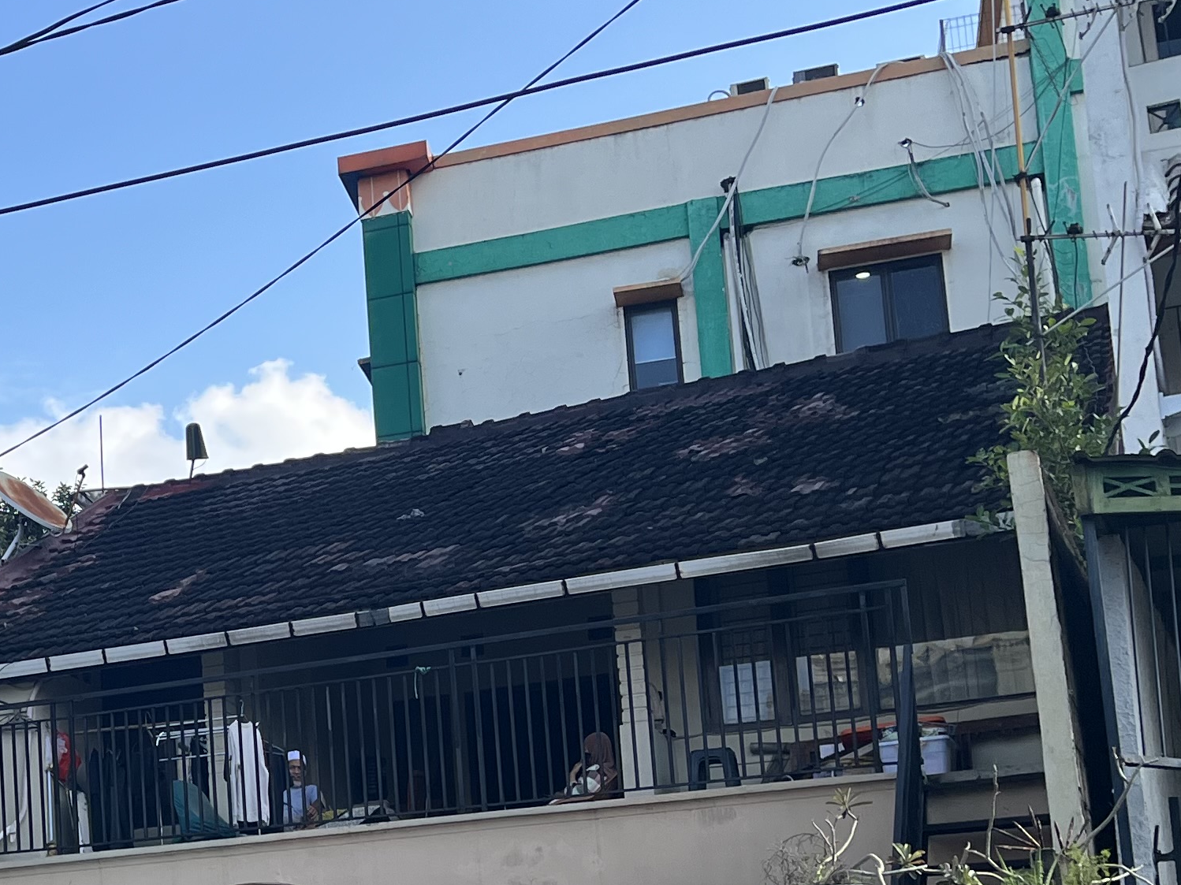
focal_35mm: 70
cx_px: -237
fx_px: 2388
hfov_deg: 25.0
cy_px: 814
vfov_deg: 20.5
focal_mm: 5.1
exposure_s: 1/1600
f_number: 1.6
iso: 50
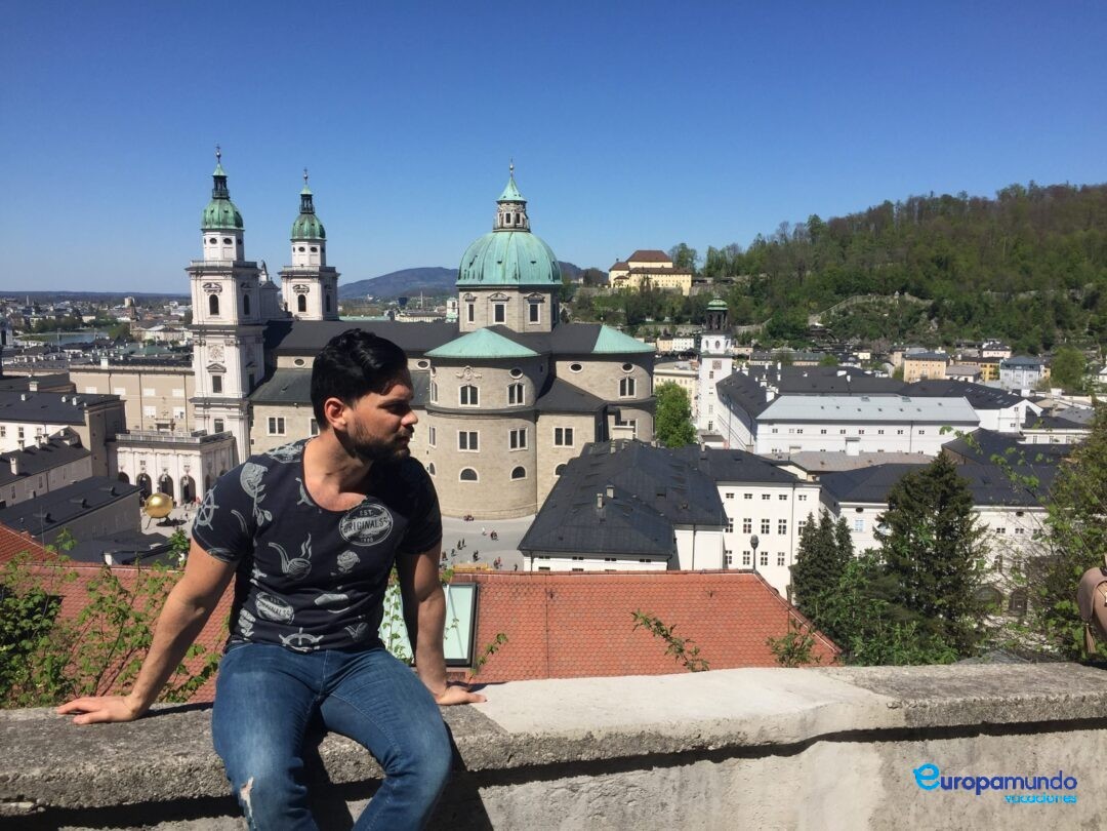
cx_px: 554
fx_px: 927
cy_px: 416
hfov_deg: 61.7
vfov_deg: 48.2
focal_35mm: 29
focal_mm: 4.15
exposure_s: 1/3049
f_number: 2.2
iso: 32
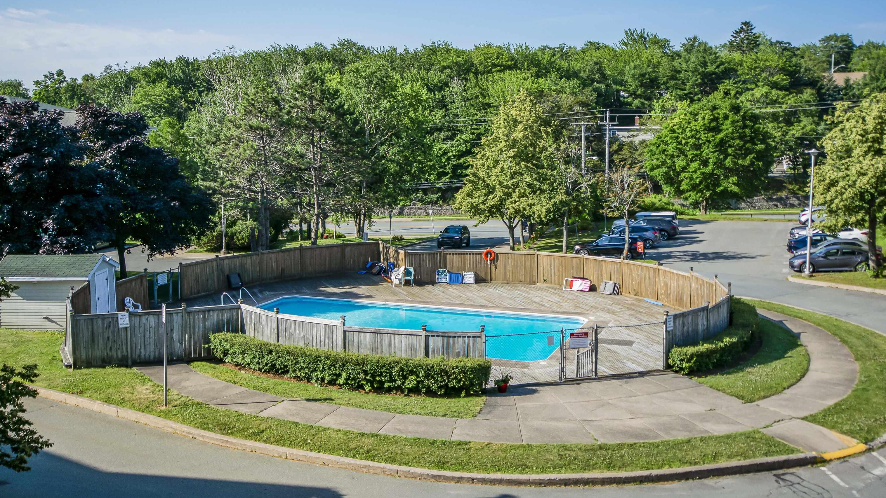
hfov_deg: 56.6
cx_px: 447
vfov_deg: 33.7
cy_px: 225
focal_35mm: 35
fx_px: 822
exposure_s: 1/800
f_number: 5.6
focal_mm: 22
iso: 200
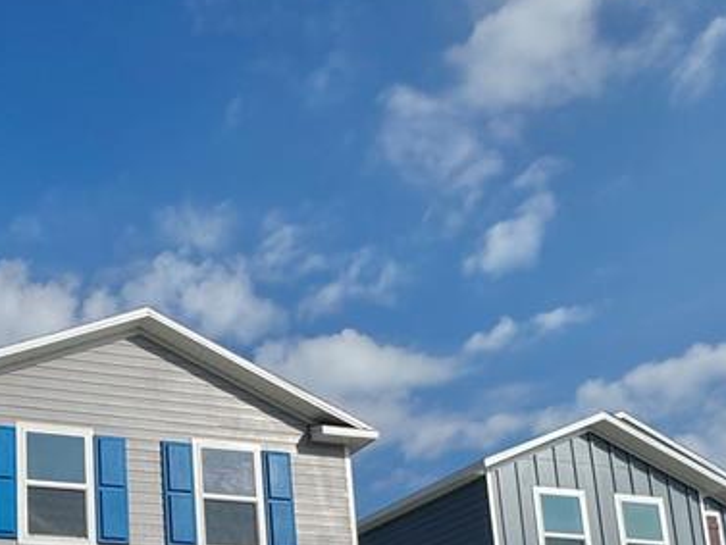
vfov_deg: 31.6
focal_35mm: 38
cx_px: 21
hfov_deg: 43.0
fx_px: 797
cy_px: 653
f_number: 2.2
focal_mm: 2.22
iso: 32
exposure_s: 1/3906
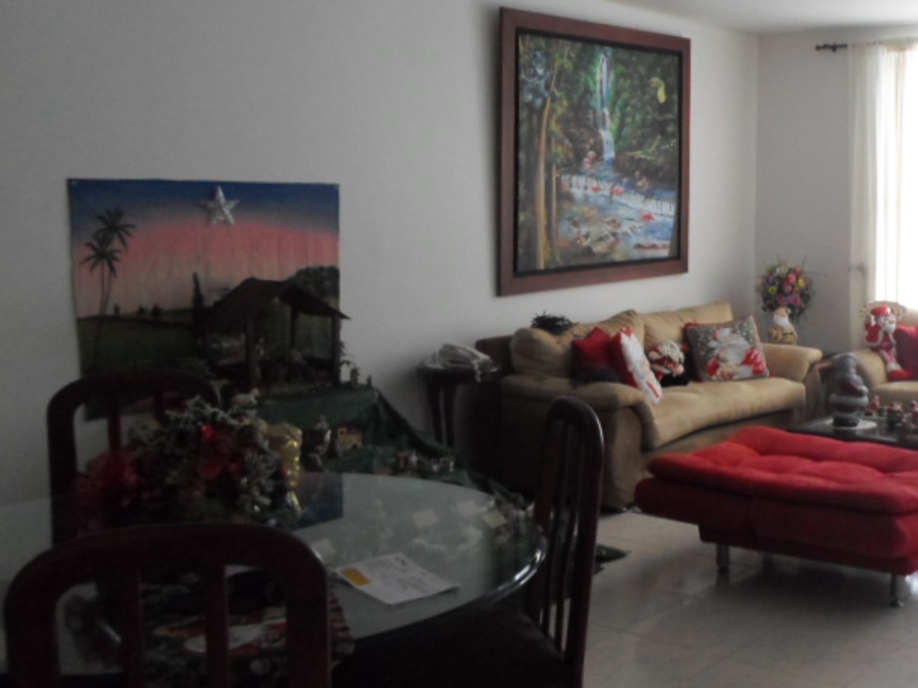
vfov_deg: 34.3
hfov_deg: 42.4
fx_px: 1113
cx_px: 757
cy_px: 306
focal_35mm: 42
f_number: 2.5
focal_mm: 4.5
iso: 200
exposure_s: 1/30
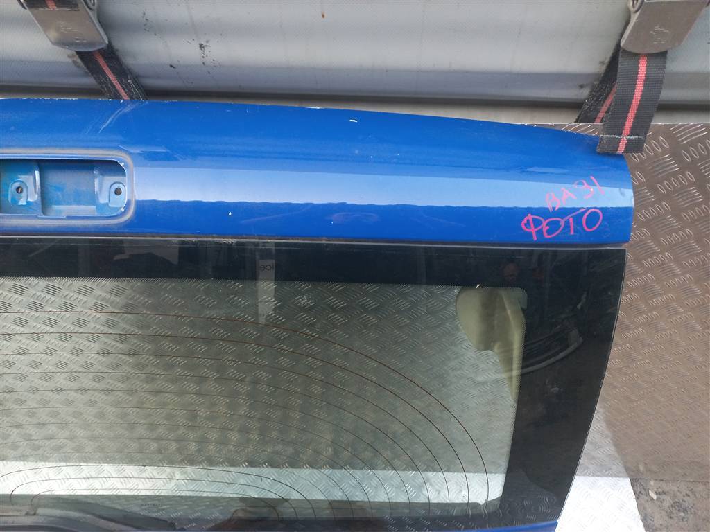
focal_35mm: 25
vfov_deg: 54.9
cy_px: 266
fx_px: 513
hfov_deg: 69.4
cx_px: 355
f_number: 1.8
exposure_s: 1/50
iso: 200
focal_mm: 4.6
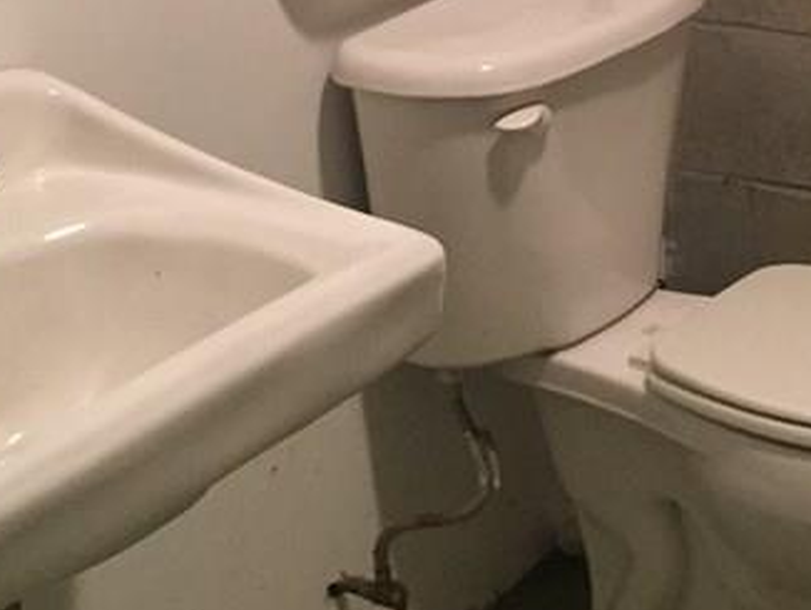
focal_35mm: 91
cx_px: 602
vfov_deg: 15.6
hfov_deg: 21.4
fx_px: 2134
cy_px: -147
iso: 250
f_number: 2.2
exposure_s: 1/24
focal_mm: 4.15
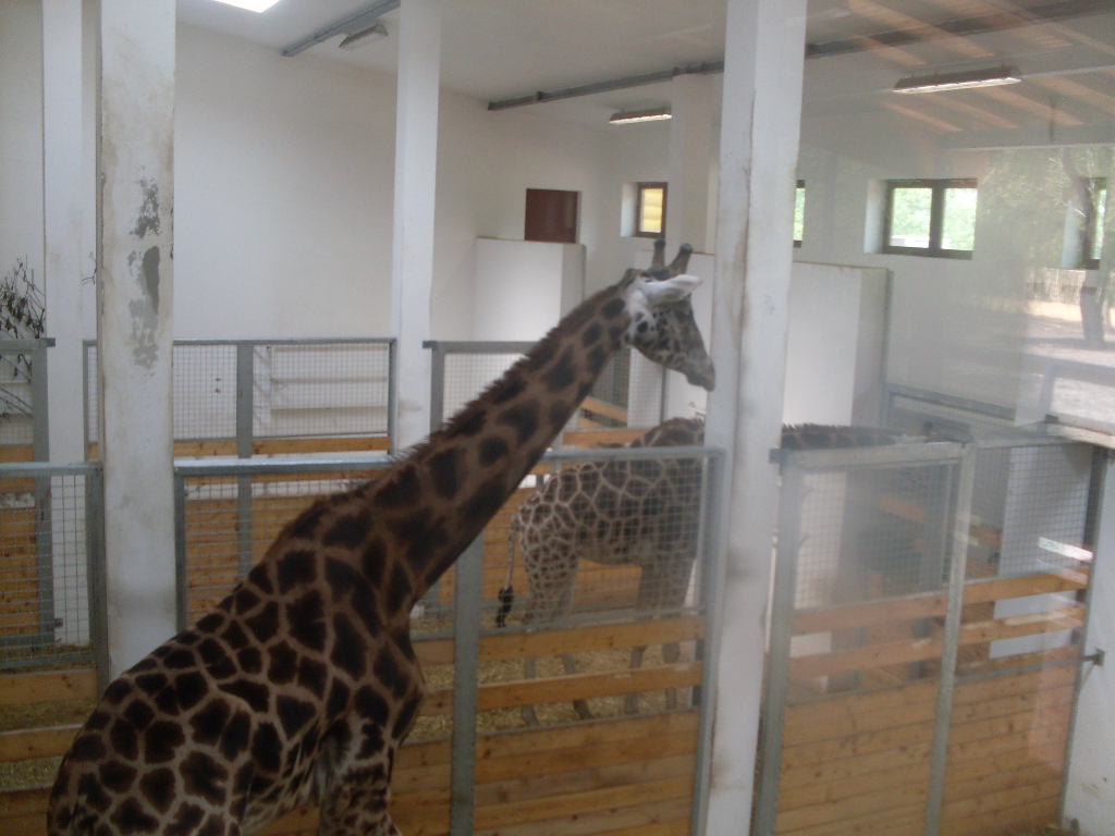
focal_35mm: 38
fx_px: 1224
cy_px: 418
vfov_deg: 37.7
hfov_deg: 49.0
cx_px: 558
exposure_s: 1/90
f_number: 2.8
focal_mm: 6.3
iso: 100
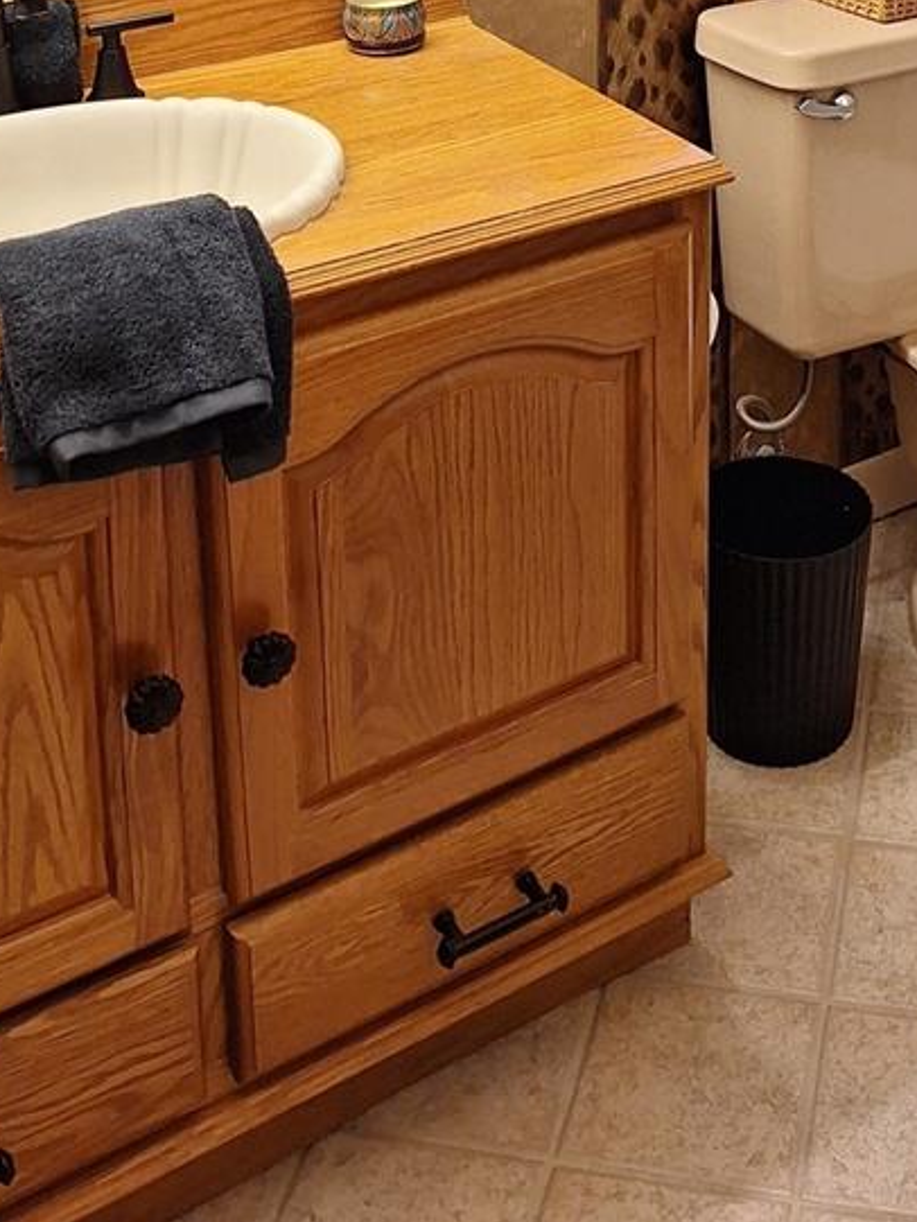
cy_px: -97
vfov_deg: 33.1
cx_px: 693
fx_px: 1801
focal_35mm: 51
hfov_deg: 28.1
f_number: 1.8
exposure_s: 1/60
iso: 64
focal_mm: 5.54
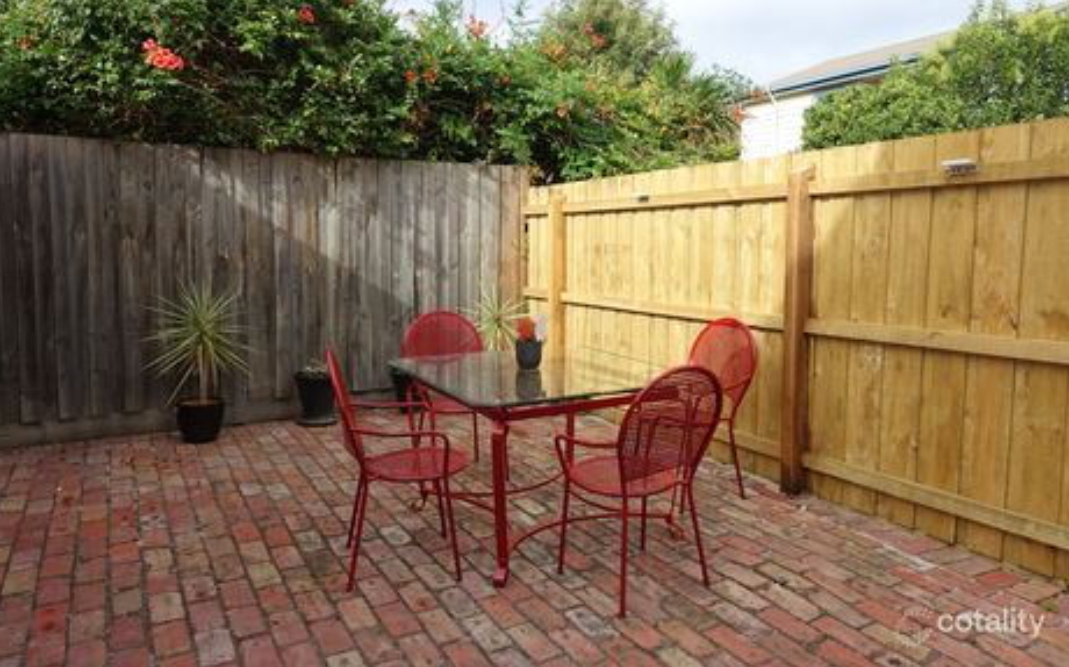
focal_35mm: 25
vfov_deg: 49.2
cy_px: 306
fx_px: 728
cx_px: 537
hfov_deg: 72.6
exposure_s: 1/400
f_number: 4
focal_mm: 8.8
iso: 125
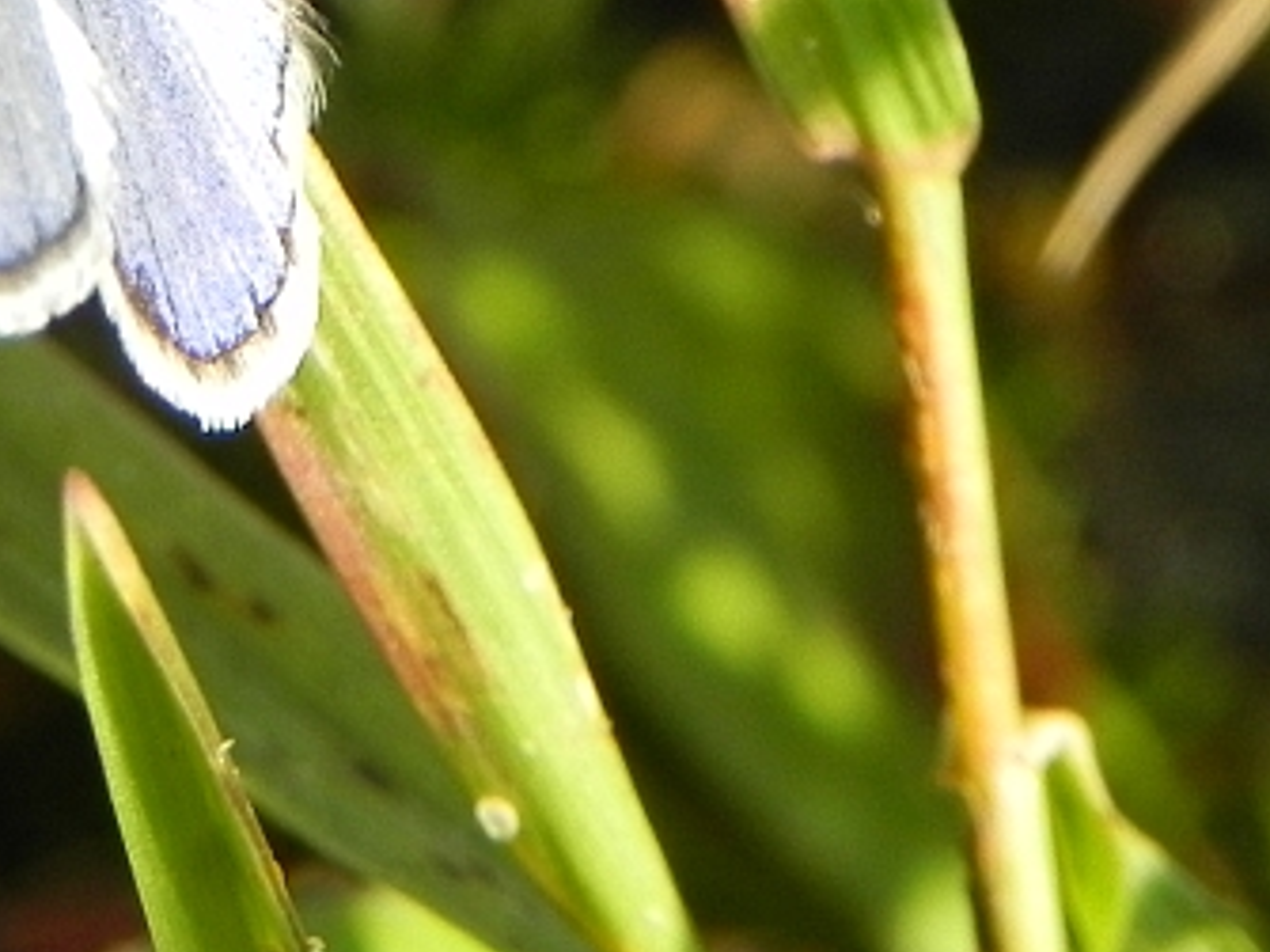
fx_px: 11773
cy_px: -334
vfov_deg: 4.6
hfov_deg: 6.2
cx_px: 159
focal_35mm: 321
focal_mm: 18.8
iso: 160
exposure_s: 1/248
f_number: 5.6
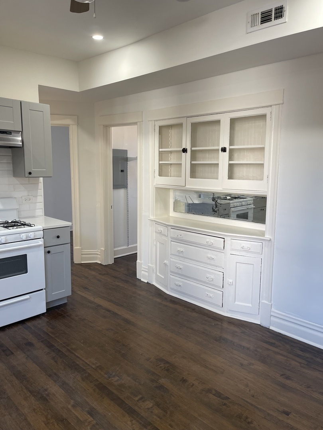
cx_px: 162
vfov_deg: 69.4
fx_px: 311
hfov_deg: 54.9
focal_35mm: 25
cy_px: 215
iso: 80
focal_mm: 5.1
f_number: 1.6
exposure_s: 1/60
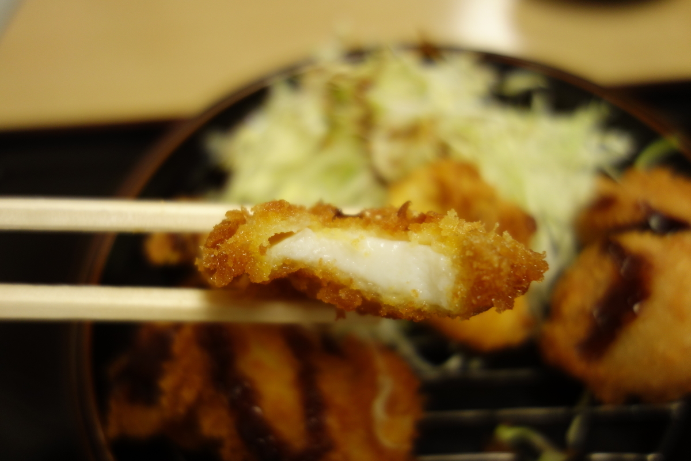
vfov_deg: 46.4
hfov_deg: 65.5
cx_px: 346
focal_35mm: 28
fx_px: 537
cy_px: 230
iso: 200
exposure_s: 1/30
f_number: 1.8
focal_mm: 10.4
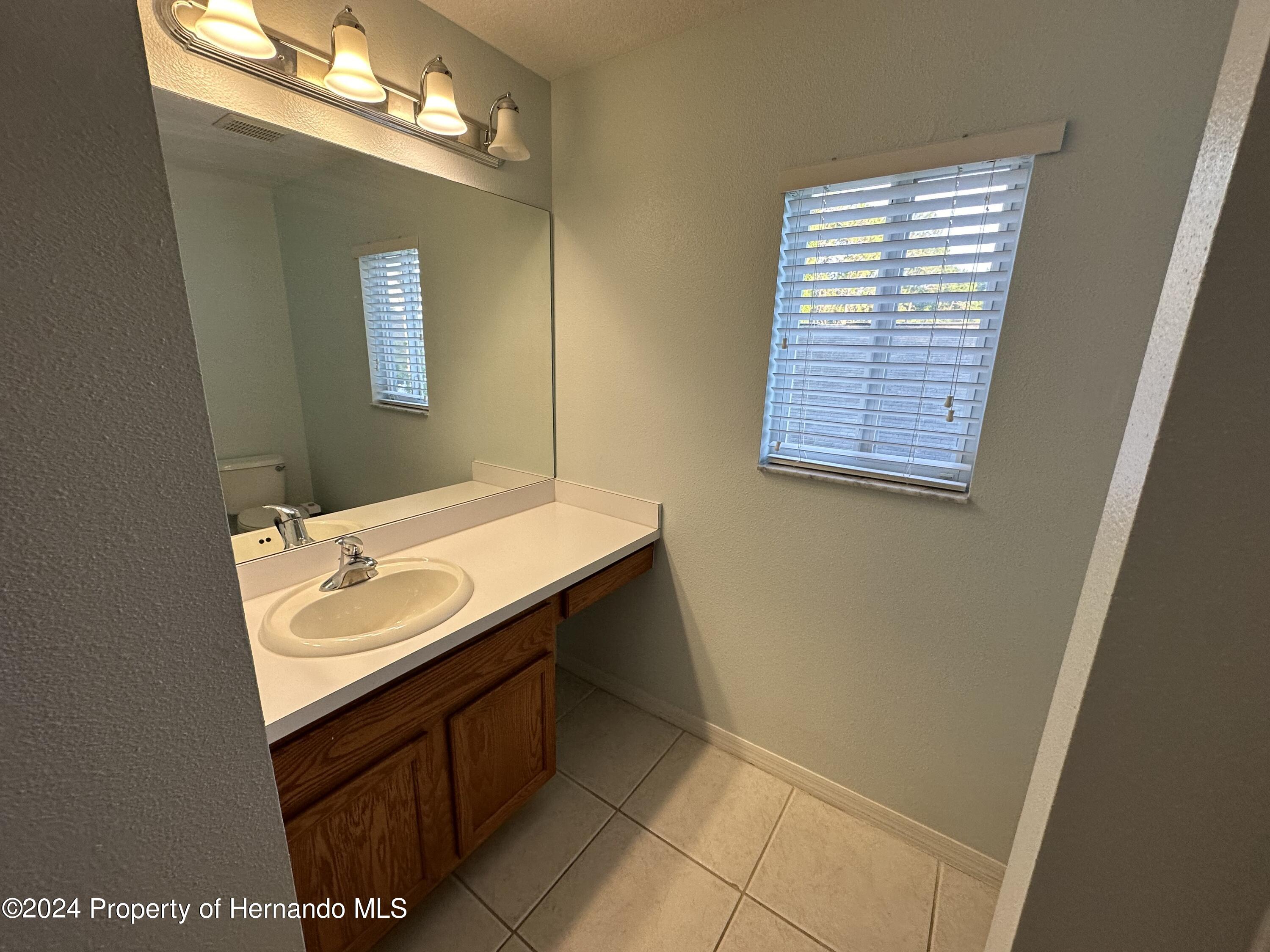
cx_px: 635
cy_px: 476
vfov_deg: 85.7
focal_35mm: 14
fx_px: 514
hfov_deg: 102.1
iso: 125
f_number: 2.2
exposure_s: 1/120
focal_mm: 2.22
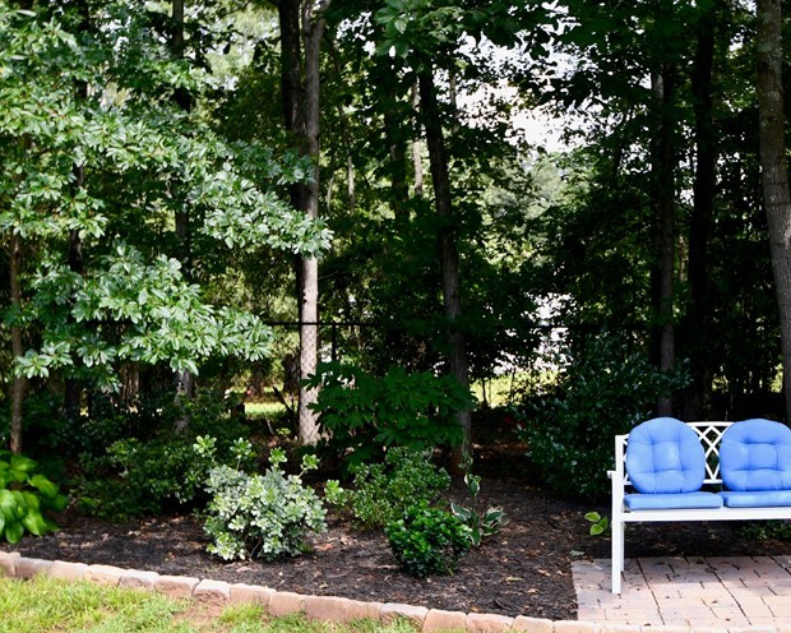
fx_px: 1077
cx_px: 583
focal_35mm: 46
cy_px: 329
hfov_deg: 39.4
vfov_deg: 32.7
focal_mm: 19
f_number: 5.6
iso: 250
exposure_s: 1/250
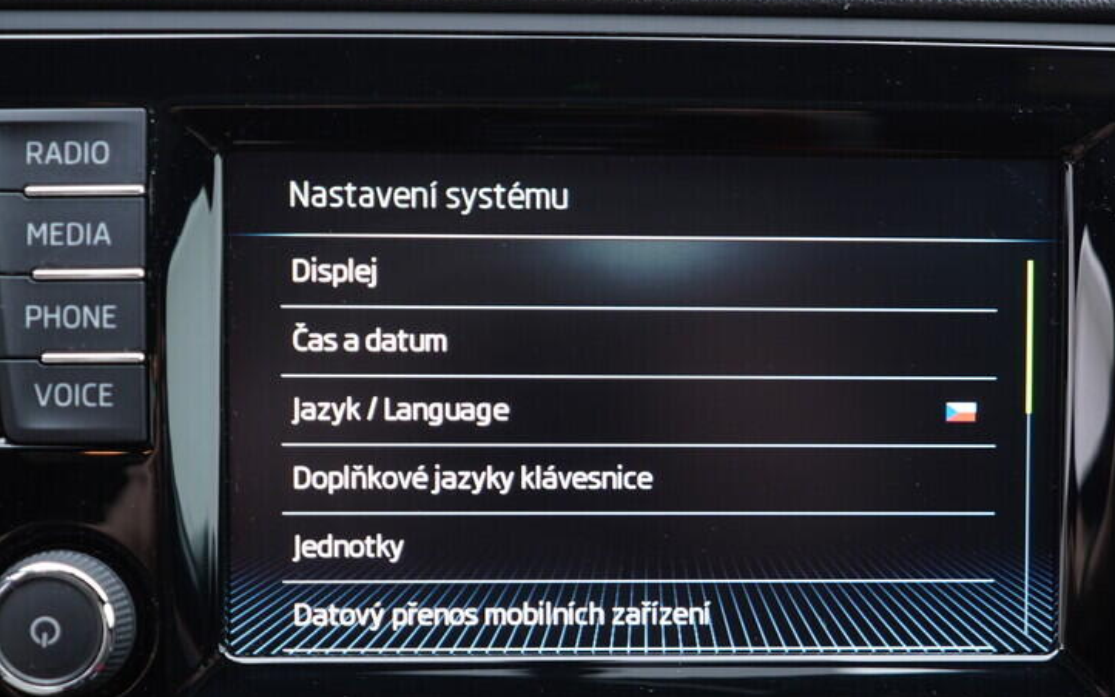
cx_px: 615
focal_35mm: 52
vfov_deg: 24.7
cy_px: 491
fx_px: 1580
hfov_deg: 38.8
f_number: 2.8
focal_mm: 24
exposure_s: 1/40
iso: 320
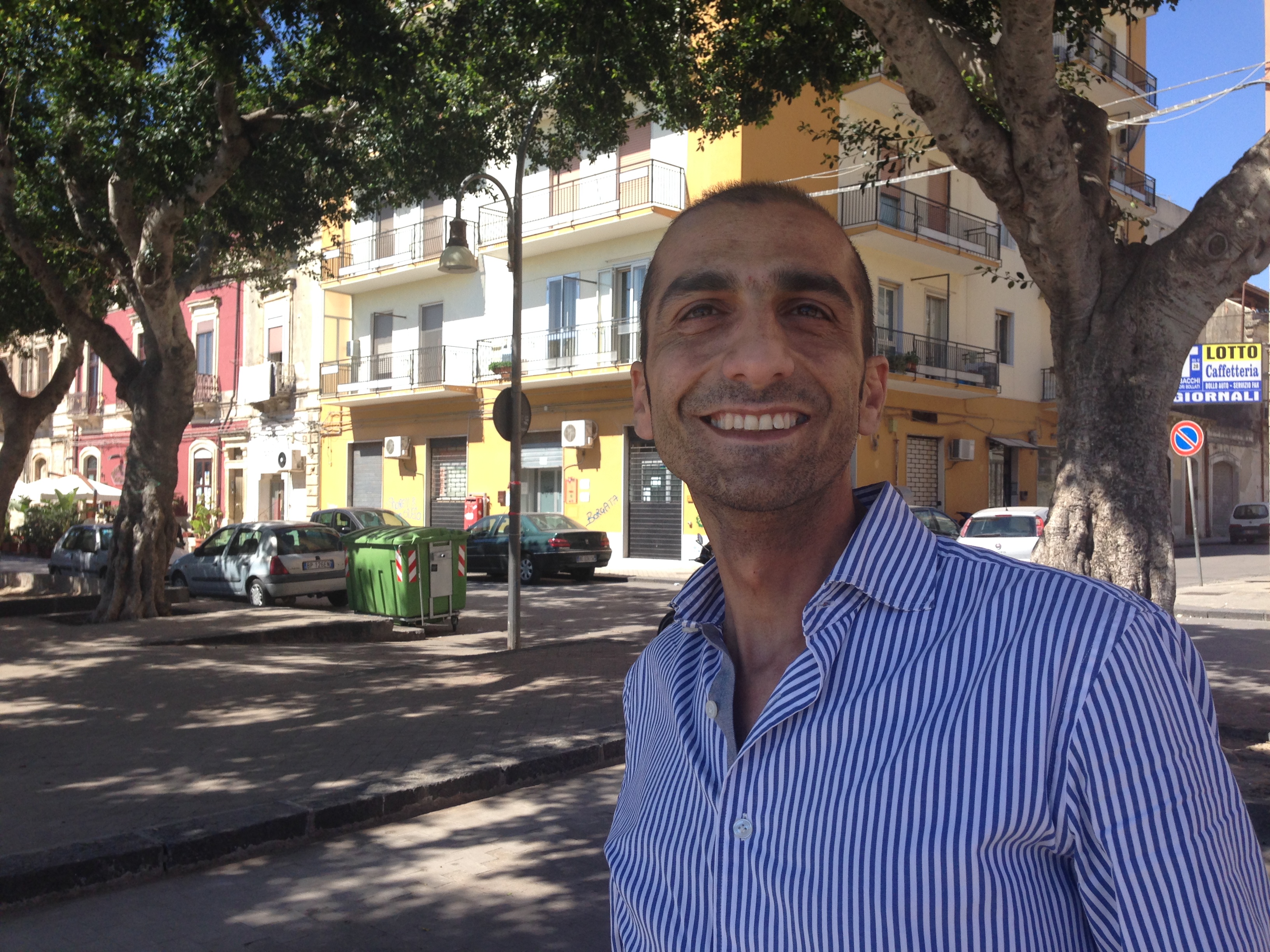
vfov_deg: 42.9
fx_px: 1211
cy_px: 476
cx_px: 635
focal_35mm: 33
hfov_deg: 55.4
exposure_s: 1/809
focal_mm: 4.12
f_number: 2.4
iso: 50
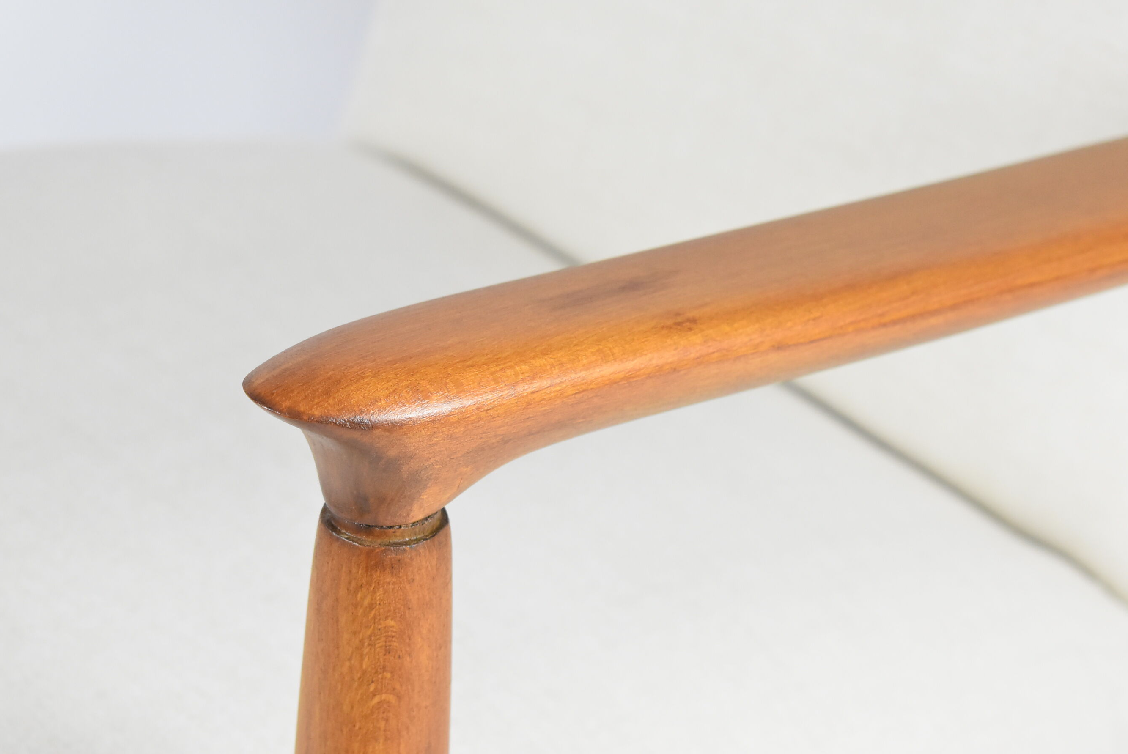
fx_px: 2903
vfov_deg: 14.8
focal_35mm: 93
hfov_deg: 22.0
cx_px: 574
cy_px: 348
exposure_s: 1/125
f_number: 5.6
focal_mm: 55
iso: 2000
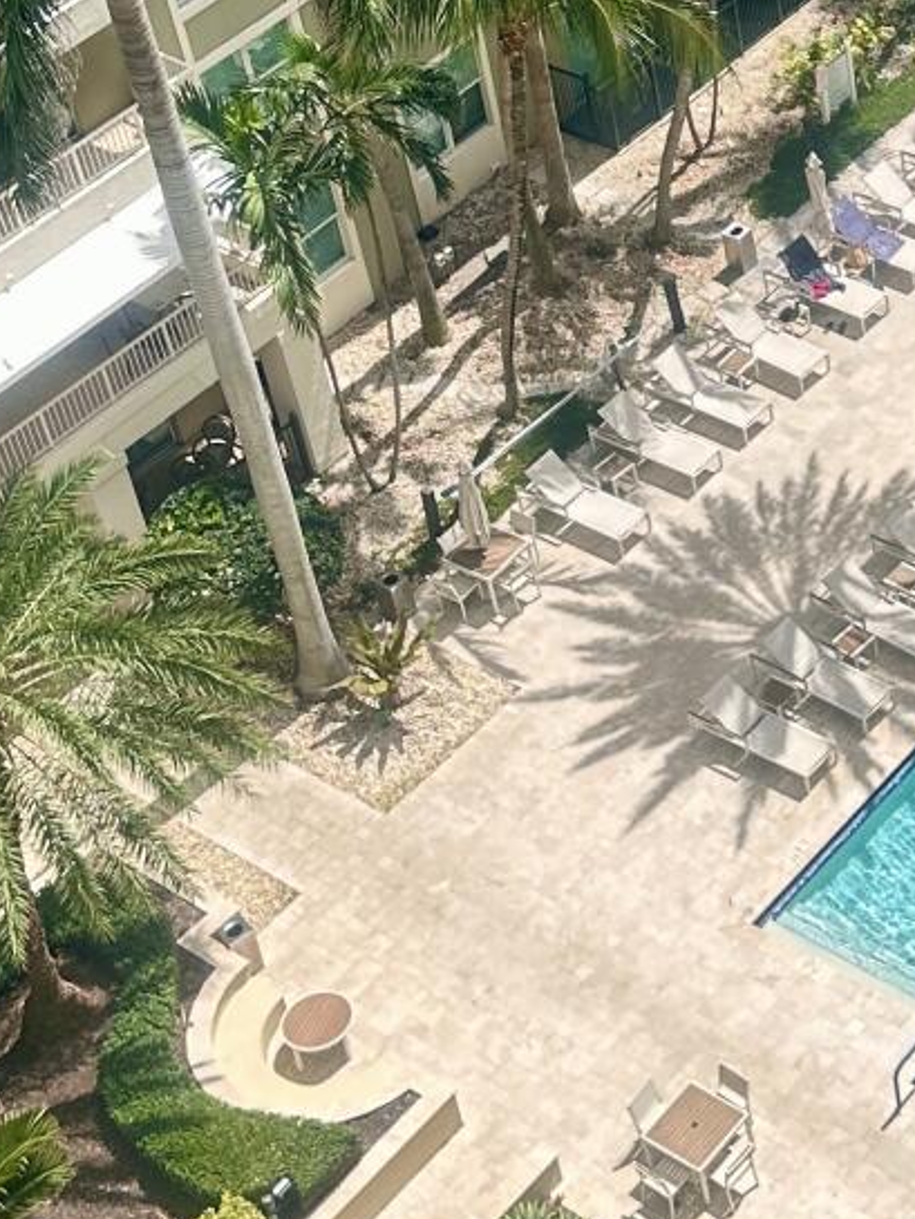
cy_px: 302
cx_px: 1004
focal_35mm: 88
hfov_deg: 16.3
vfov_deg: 22.0
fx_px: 3100
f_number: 1.78
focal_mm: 6.86
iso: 80
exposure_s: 1/2353
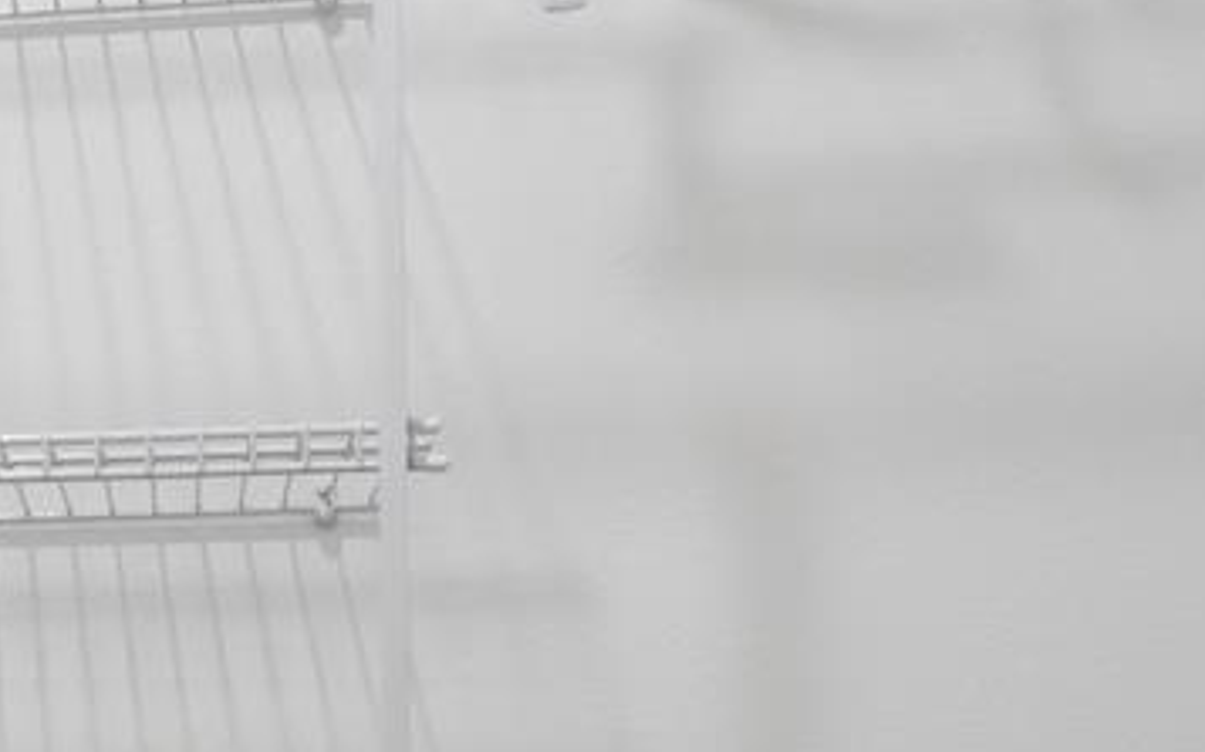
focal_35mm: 107
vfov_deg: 11.9
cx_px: -763
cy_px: 953
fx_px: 3513
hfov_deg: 17.0
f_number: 9
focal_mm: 10
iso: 200
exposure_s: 1/2
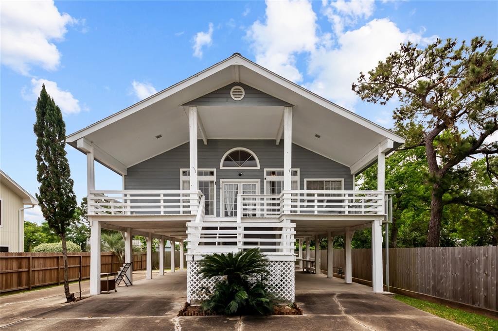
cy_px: 166
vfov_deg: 67.3
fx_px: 249
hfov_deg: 90.0
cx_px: 249
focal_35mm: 18
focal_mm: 18
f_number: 8
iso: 640
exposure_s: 1/1250
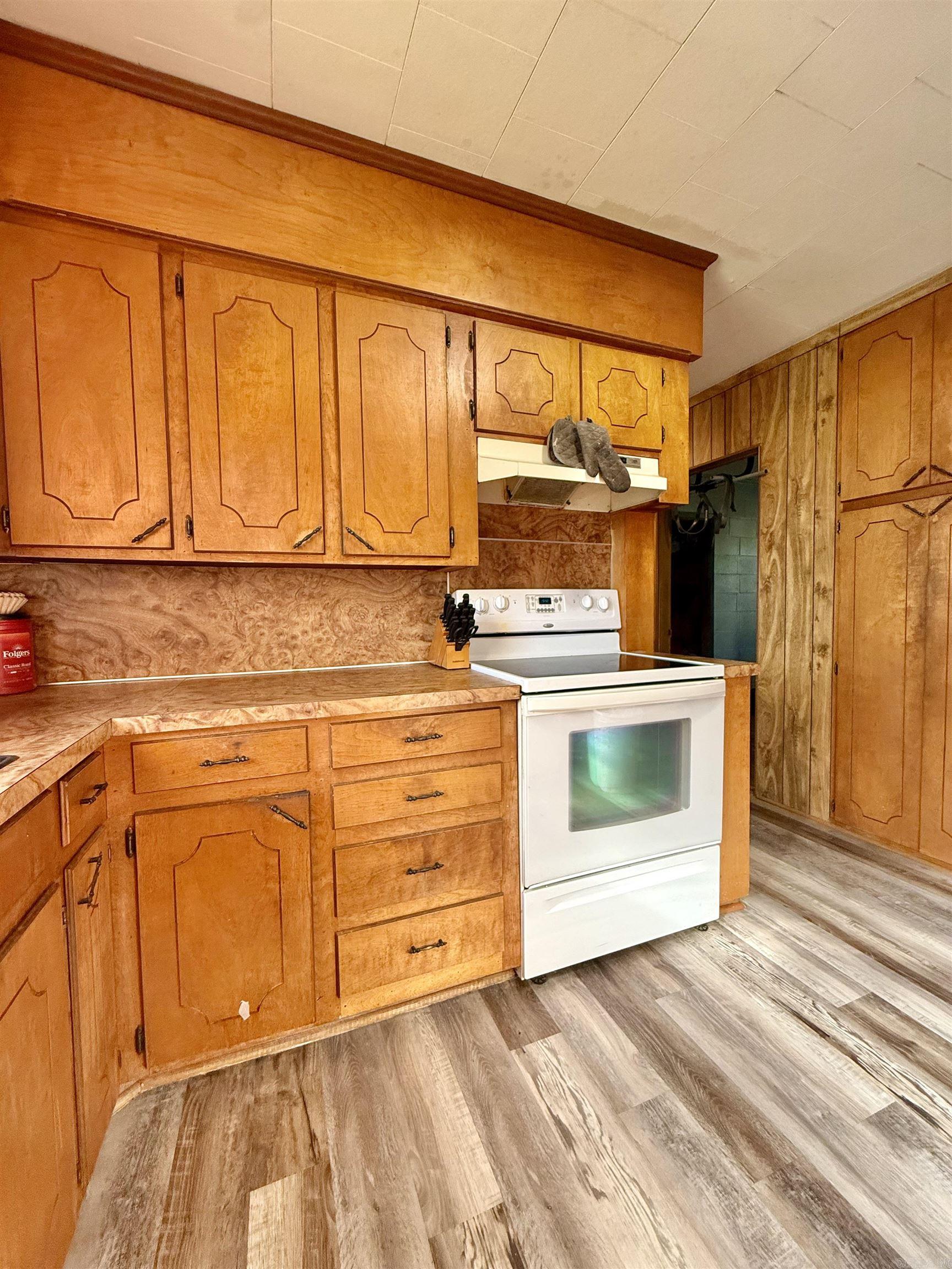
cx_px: 476
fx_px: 513
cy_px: 634
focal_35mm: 14
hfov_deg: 85.7
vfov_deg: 102.1
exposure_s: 1/99
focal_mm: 2.22
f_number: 2.2
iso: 250
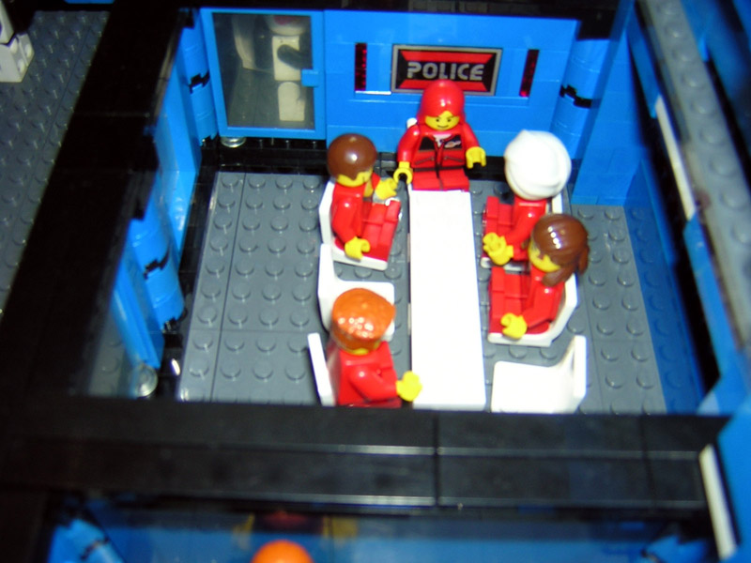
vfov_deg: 39.7
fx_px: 781
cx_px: 376
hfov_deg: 51.4
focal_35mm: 36
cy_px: 282
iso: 100
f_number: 2.6
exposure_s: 1/60.1
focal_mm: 4.7
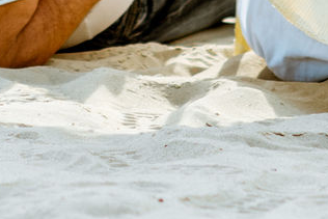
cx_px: 65
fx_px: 6153
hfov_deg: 3.1
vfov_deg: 2.0
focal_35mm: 675
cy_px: -521
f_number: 2.2
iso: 200
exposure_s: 1/2500
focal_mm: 85
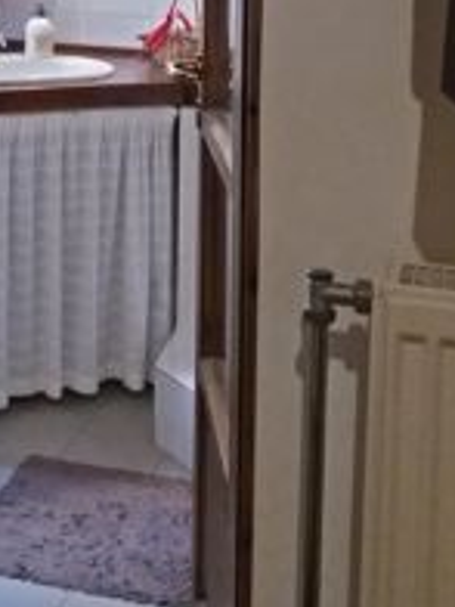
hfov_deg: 18.4
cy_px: 0
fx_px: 1332
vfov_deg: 24.5
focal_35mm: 76
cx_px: -82
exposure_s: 1/17
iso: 400
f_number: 1.9
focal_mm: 3.7
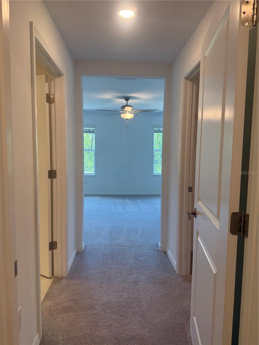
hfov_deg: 56.8
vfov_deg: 71.6
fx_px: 239
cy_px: 172
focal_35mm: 24
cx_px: 130
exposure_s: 1/120
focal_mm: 6.76
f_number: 1.78
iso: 100
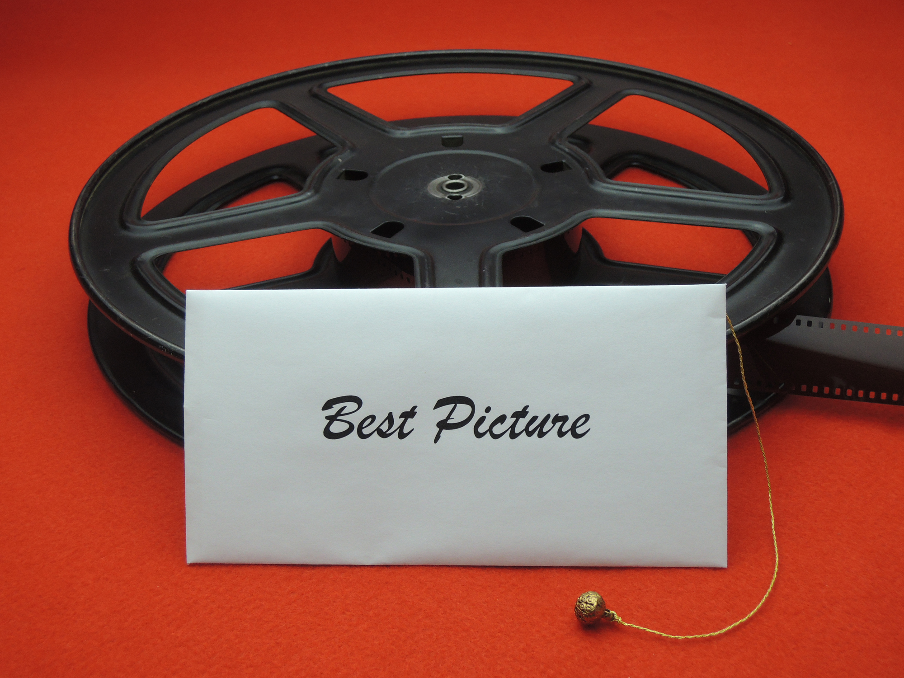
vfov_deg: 29.1
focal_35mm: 50
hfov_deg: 38.2
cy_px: 339
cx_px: 452
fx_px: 1306
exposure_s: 1/50
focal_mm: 9
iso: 280
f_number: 3.7
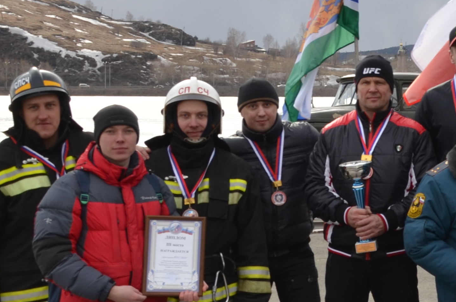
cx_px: 664
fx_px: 1441
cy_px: 83
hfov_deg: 16.5
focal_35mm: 114
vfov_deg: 11.9
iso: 160
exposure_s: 1/250
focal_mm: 22
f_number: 8
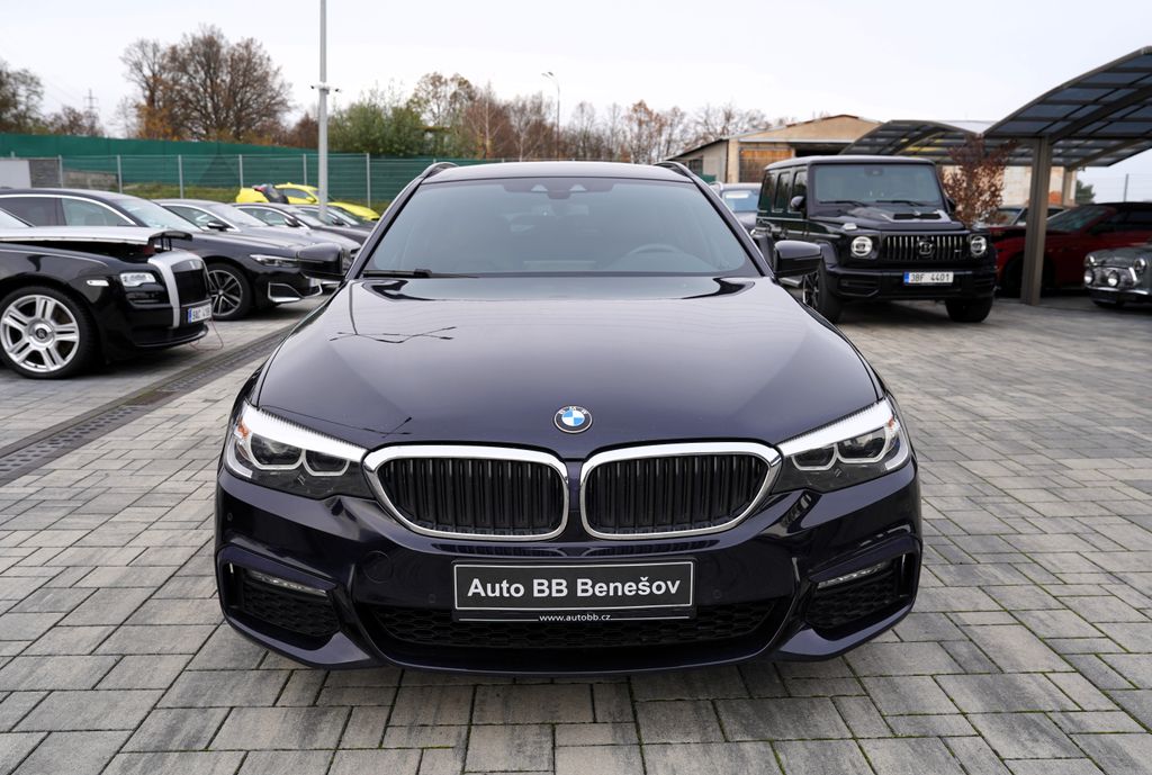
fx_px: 931
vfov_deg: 45.2
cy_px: 388
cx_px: 576
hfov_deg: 63.5
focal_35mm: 29
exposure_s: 1/80
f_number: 4.5
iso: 100
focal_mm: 29
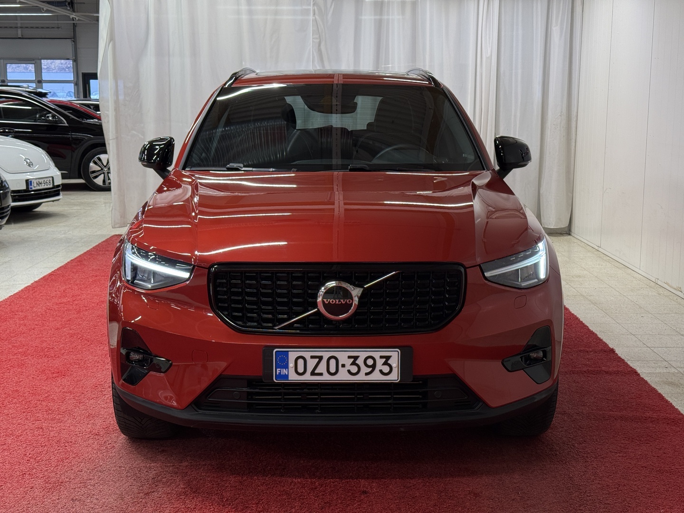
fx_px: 948
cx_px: 342
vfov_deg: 30.3
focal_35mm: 48
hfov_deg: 39.7
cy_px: 256
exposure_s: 1/58
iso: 50
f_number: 1.78
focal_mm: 6.76
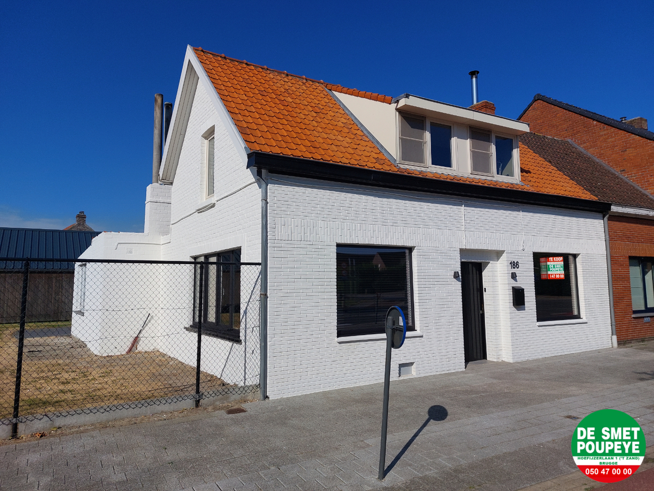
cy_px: 246
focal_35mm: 24
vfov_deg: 56.8
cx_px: 327
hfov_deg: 71.6
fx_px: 453
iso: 25
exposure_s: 1/3187
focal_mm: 5.23
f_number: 1.8
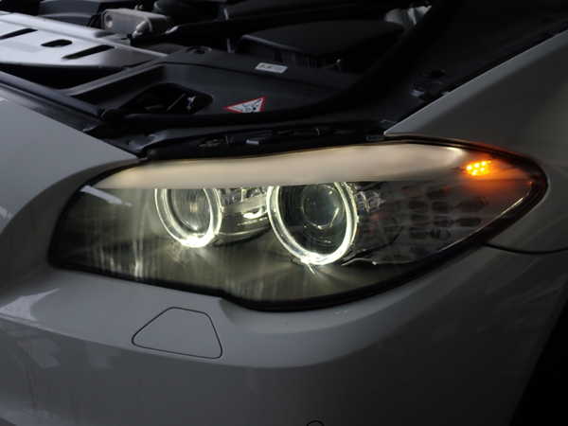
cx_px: 284
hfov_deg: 45.8
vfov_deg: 35.1
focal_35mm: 41
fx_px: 673
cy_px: 213
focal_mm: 7.31
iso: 200
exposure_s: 1/80
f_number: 2.8
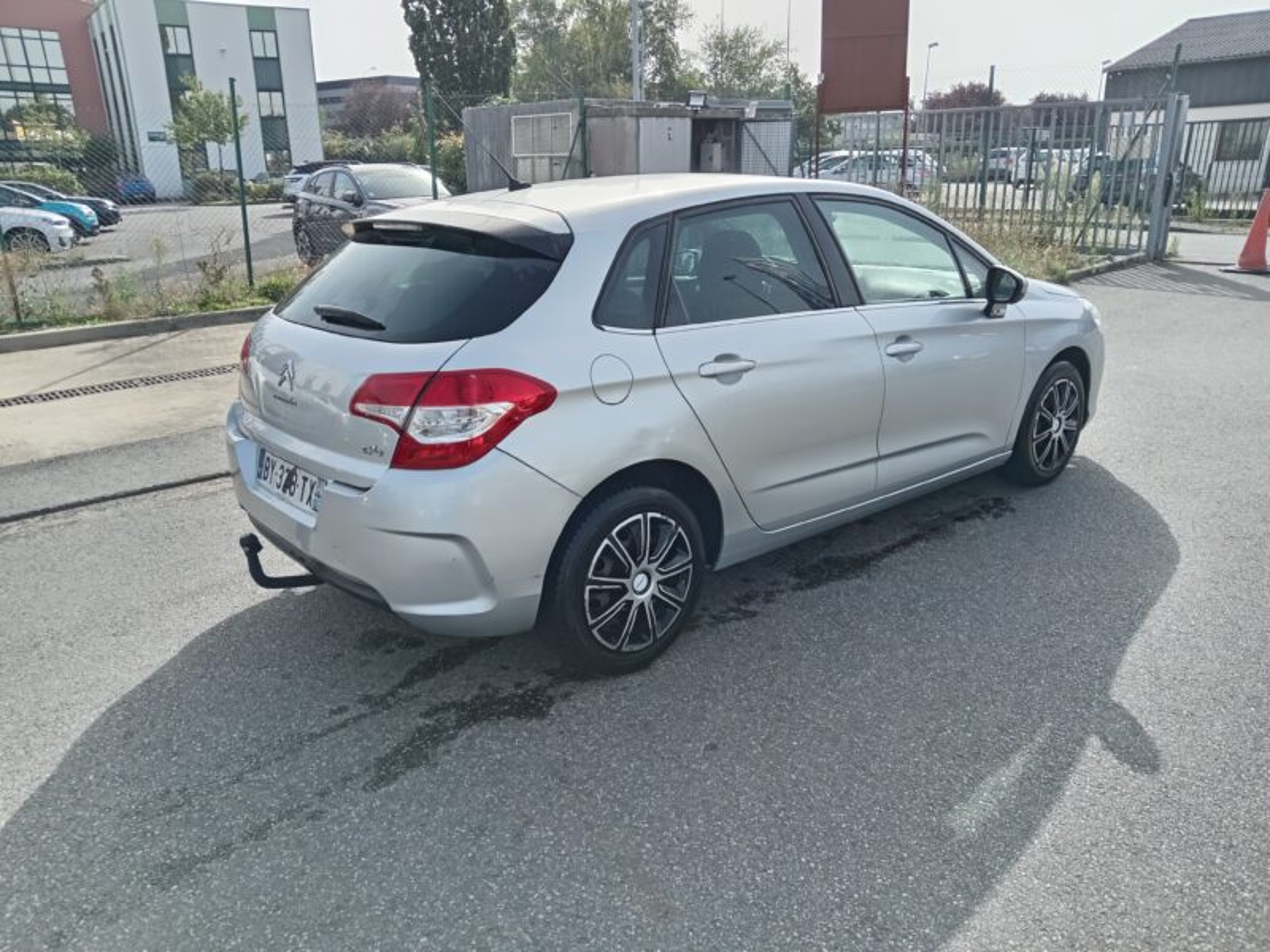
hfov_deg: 69.4
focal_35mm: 25
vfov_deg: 54.9
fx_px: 917
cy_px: 476
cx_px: 635
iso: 103
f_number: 1.8
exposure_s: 1/291
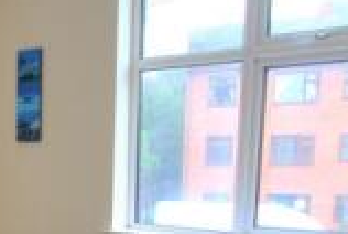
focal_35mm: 62
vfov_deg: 20.9
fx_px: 600
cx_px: -76
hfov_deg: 28.0
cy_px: 259
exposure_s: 1/30
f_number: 3.5
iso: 200
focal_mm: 10
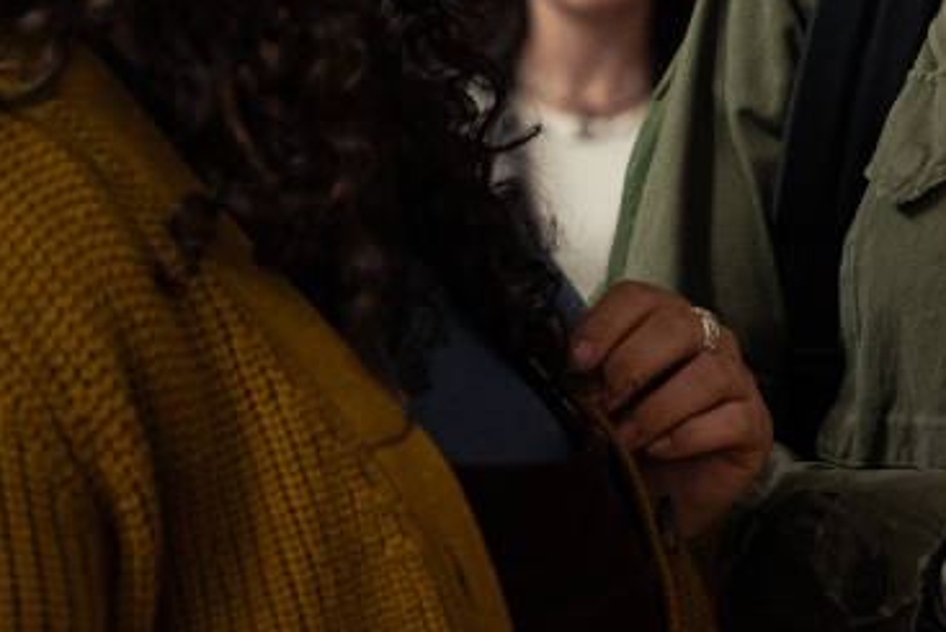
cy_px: 183
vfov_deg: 7.0
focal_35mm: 196
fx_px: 5152
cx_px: 1248
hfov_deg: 10.3
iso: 2500
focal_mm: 60
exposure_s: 1/50
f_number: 4
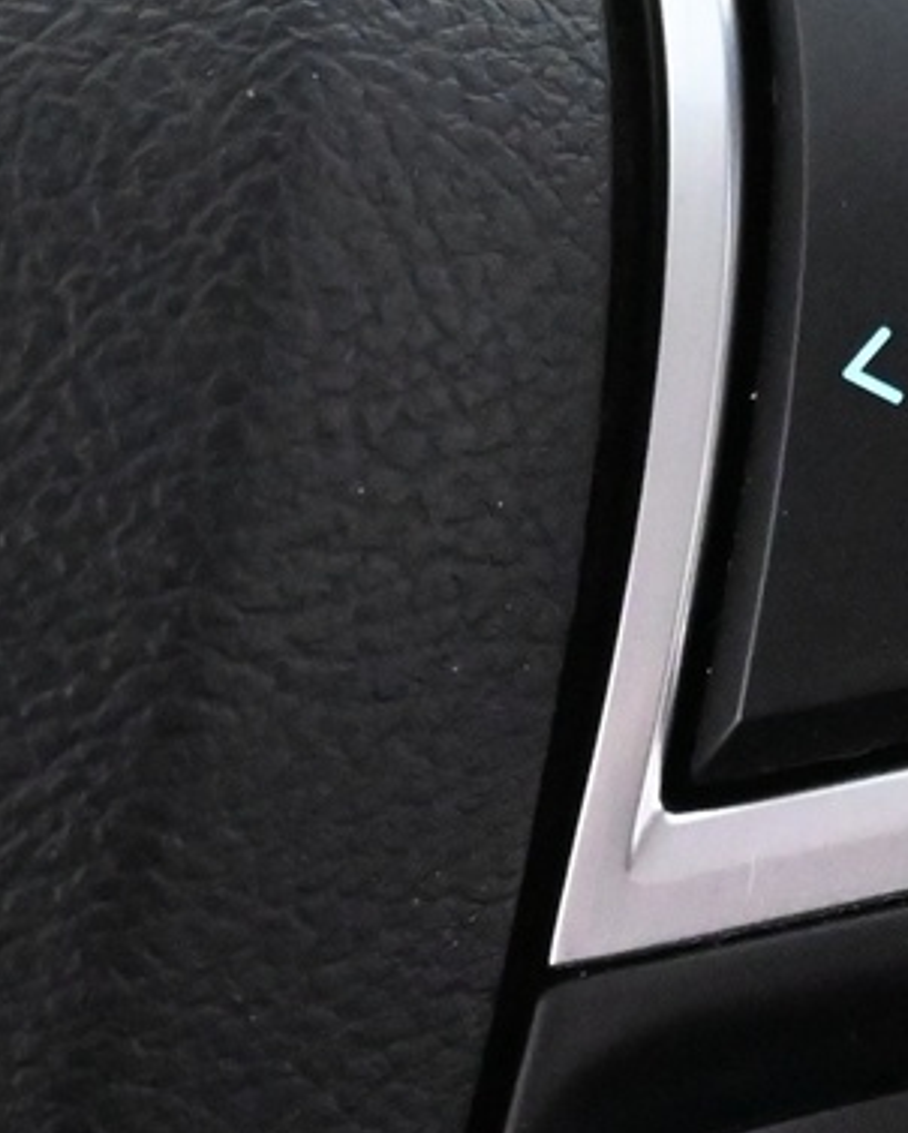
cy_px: 896
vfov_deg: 14.4
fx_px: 4464
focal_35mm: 133
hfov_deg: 11.5
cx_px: 920
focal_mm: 22
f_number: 4
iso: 9000
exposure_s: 1/40
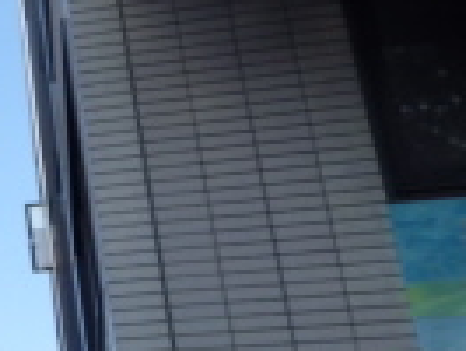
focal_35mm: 106
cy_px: 204
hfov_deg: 14.2
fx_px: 1428
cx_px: -571
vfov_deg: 14.0
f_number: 3.1
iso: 100
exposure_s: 1/500
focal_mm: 4
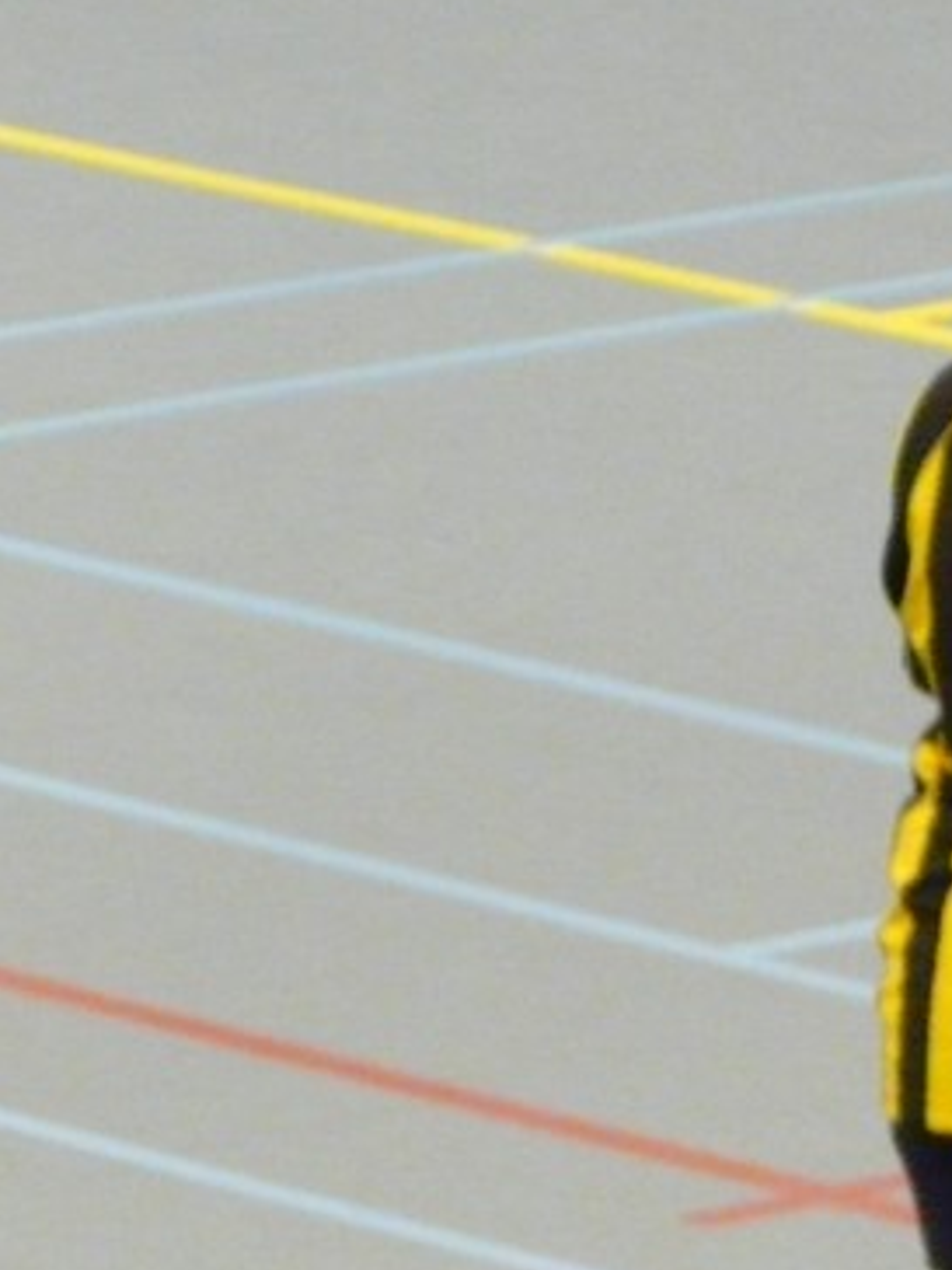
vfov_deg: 3.6
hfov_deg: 2.7
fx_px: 20425
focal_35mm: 557
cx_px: 1723
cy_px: 684
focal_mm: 32.5
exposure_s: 1/50
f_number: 3.6
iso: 800
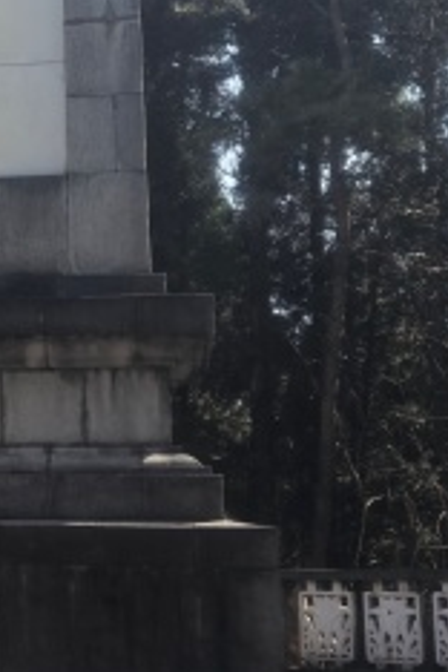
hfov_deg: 13.0
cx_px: -350
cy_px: 253
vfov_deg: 21.2
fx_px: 1792
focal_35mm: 96
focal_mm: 5.35
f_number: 1.8
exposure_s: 1/1460
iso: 50
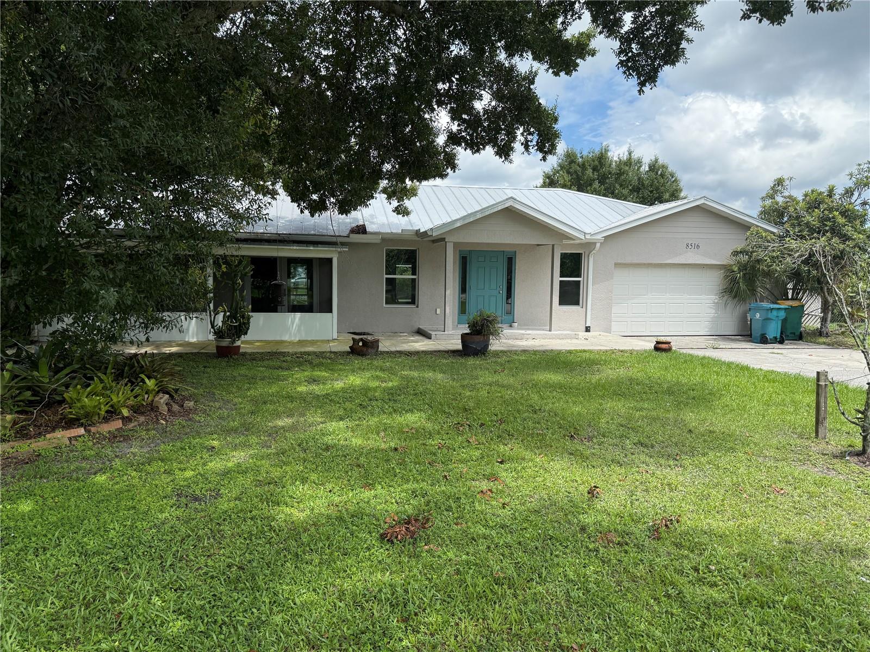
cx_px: 435
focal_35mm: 24
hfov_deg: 71.6
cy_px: 326
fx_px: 603
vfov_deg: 56.8
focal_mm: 6.76
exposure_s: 1/3279
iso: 100
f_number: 1.78
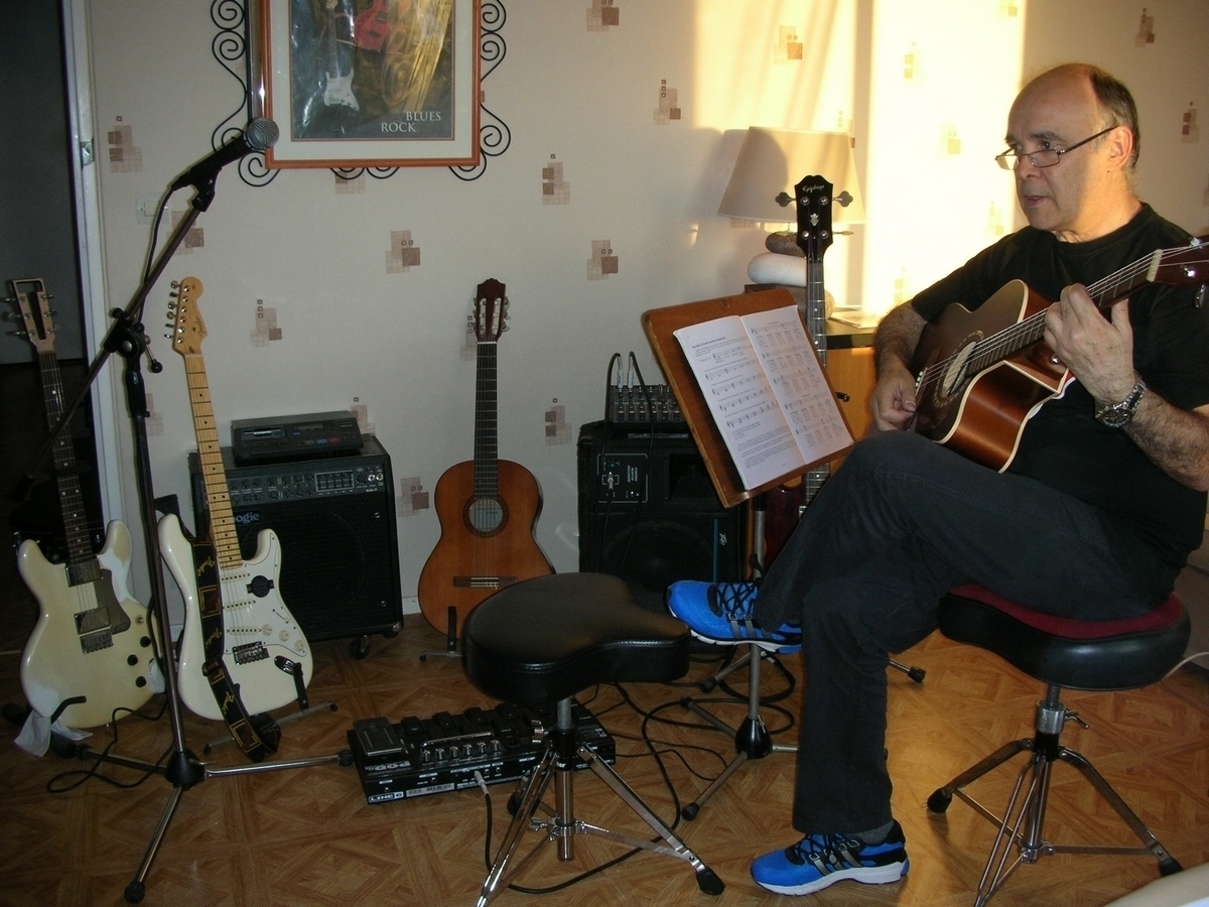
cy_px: 454
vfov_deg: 40.7
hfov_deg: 52.6
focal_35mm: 35
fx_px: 1222
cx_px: 604
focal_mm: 5.8
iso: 81
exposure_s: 1/60.1
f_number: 3
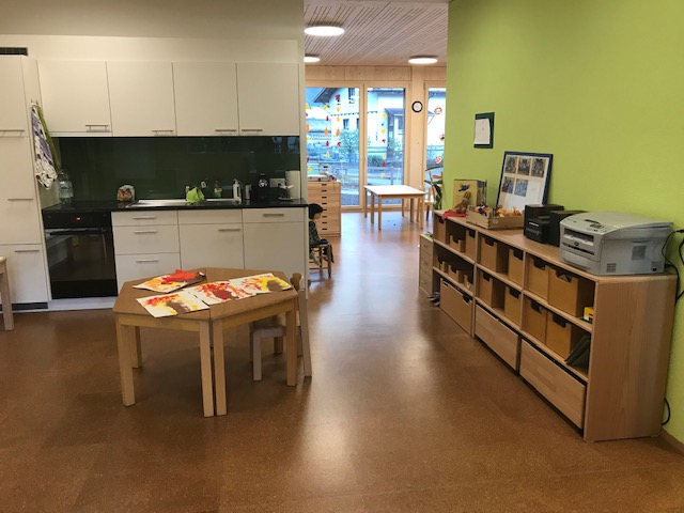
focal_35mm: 28
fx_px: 553
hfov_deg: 63.4
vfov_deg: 49.7
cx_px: 342
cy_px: 256
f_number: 1.8
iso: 40
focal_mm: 3.99
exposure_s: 1/33
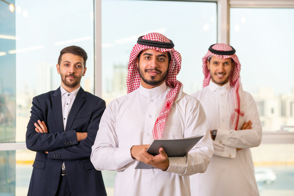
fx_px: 506
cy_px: 98
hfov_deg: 32.4
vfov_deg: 21.9
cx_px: 147
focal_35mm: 62
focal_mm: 62
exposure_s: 1/320
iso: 320
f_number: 2.8
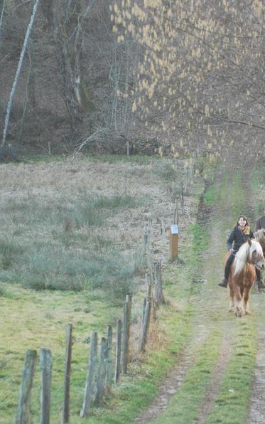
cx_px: 269
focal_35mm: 161
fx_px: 1859
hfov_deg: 8.1
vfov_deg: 13.0
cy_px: 213
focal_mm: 70
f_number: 2.8
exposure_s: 1/100
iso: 400
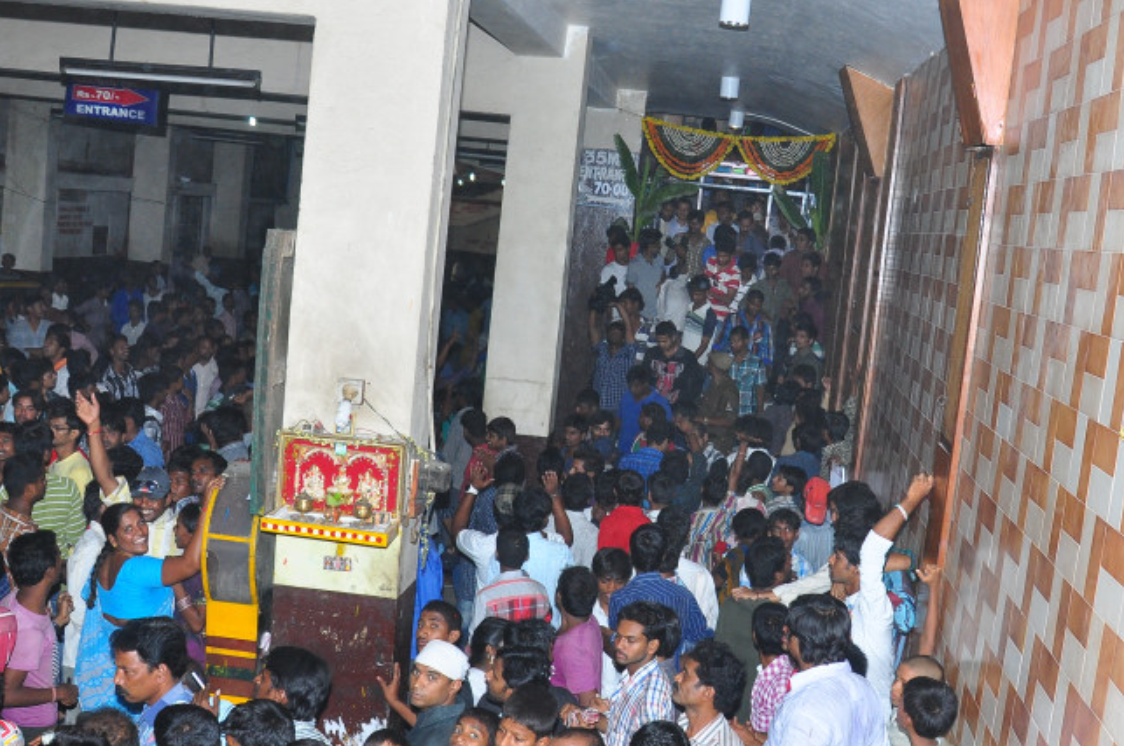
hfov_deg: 45.4
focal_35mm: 43
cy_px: 386
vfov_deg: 31.1
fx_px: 1341
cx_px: 640
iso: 500
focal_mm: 18
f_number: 8
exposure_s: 1/125
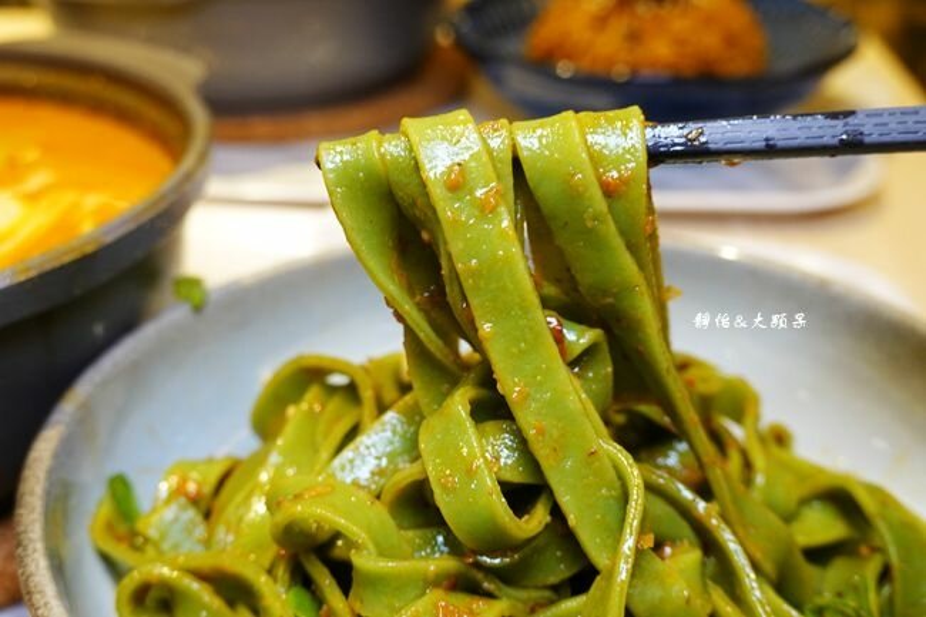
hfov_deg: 42.8
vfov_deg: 29.2
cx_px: 463
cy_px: 308
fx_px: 1183
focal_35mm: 46
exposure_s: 1/50
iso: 500
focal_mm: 16.86
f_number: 4
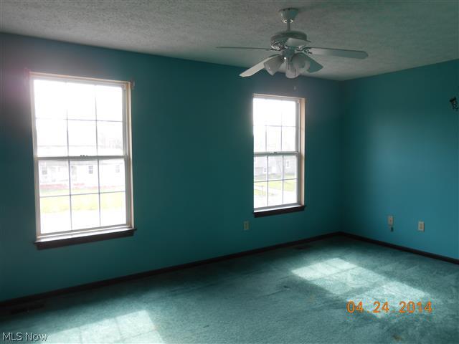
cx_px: 230
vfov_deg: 53.1
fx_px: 345
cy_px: 172
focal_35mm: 26
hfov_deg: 67.3
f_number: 3.5
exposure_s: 1/40
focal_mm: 4.6
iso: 80
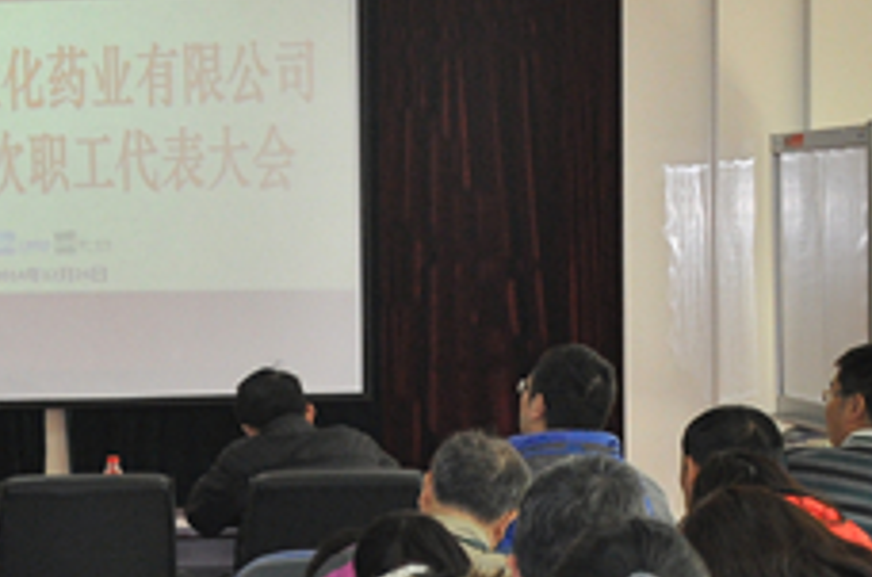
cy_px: 502
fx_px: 4327
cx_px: -92
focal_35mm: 179
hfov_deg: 11.3
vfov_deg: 7.6
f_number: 4.2
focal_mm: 34
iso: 640
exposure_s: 1/80
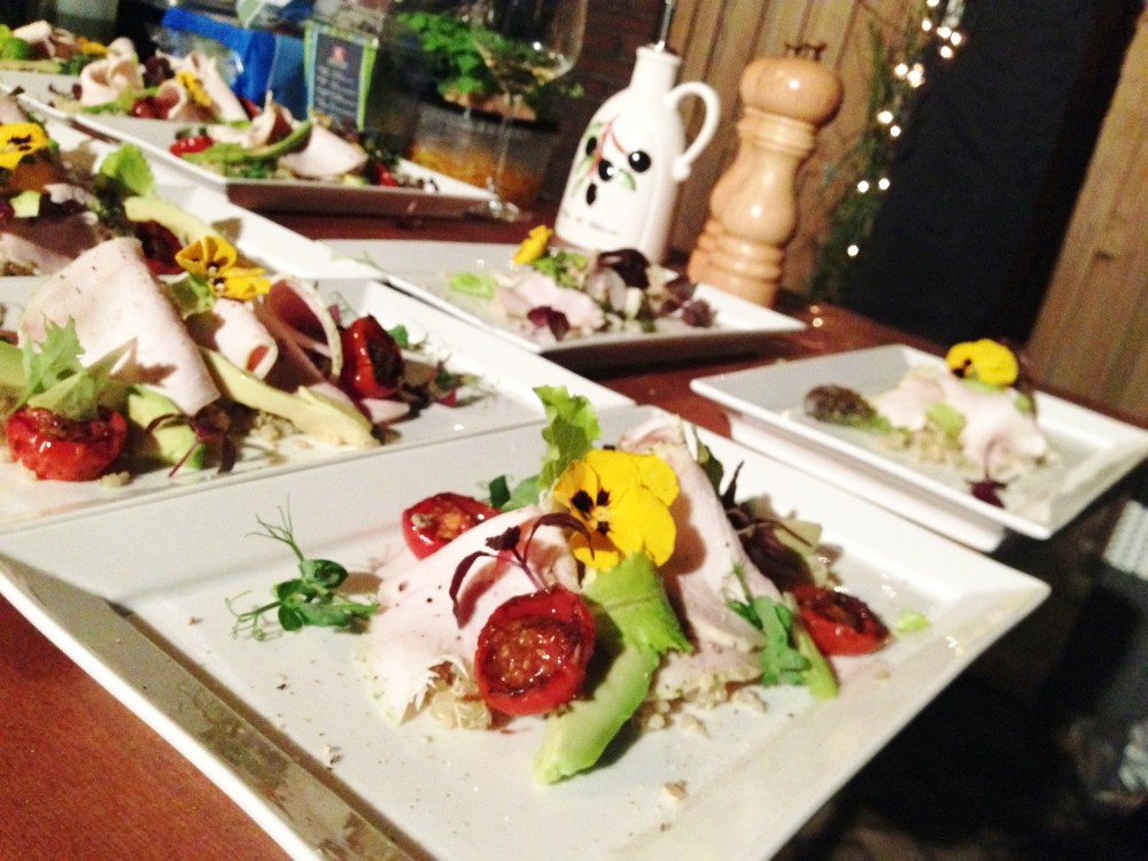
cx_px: 574
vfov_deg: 42.9
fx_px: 1094
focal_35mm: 33
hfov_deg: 55.4
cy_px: 430
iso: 500
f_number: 2.4
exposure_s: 1/15
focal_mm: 4.12
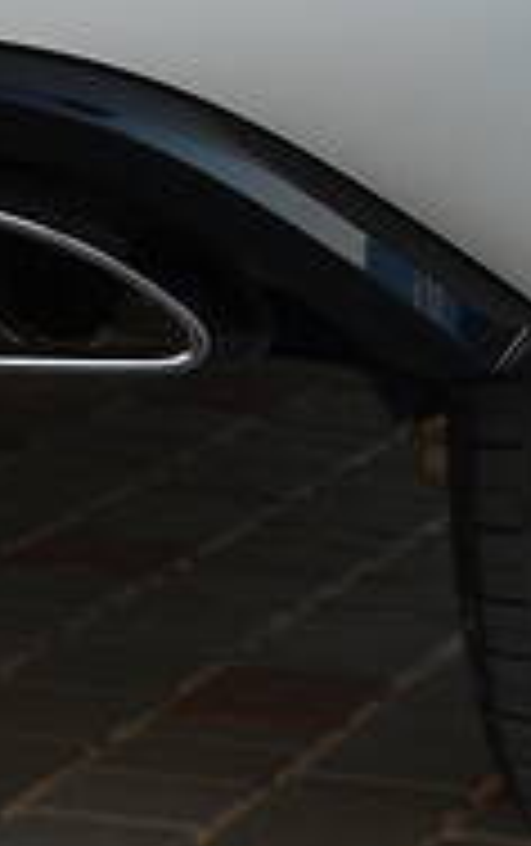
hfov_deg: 5.8
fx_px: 5244
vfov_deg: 9.1
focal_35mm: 227
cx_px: 702
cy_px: -302
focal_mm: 35
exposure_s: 1/125
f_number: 5.6
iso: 360
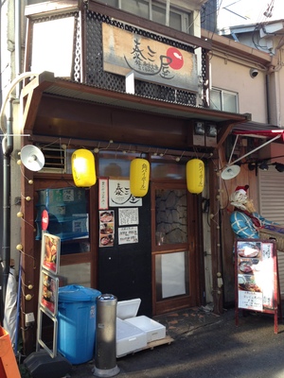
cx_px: 142
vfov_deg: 55.4
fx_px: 361
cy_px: 189
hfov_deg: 42.9
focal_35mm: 33
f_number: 2.4
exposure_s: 1/152
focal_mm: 4.12
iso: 50
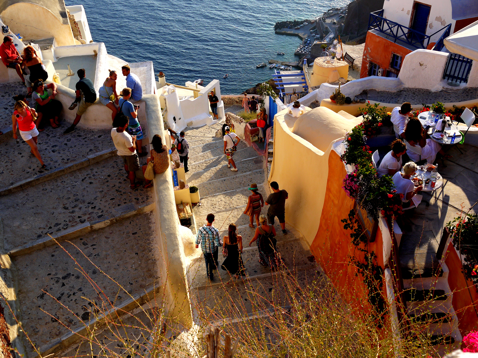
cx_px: 239
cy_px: 179
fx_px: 469
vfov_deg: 41.8
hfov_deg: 54.0
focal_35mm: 34
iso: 100
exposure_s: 1/320
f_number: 6.3
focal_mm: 17
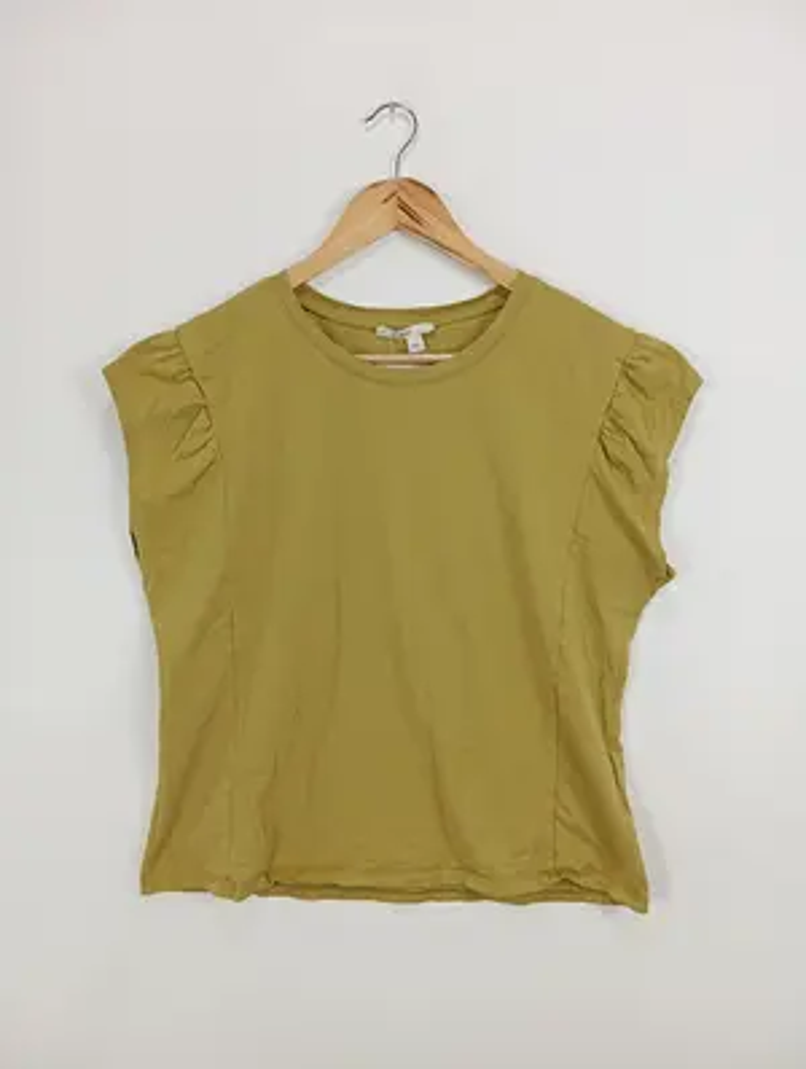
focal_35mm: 28
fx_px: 866
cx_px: 403
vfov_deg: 63.4
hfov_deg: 49.9
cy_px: 534
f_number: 1.8
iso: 82
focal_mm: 4.22
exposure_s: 1/100
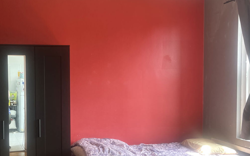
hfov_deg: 44.6
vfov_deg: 29.1
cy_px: 95
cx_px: 84
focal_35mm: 44
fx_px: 300
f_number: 1.6
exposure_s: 1/112
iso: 125
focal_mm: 5.1
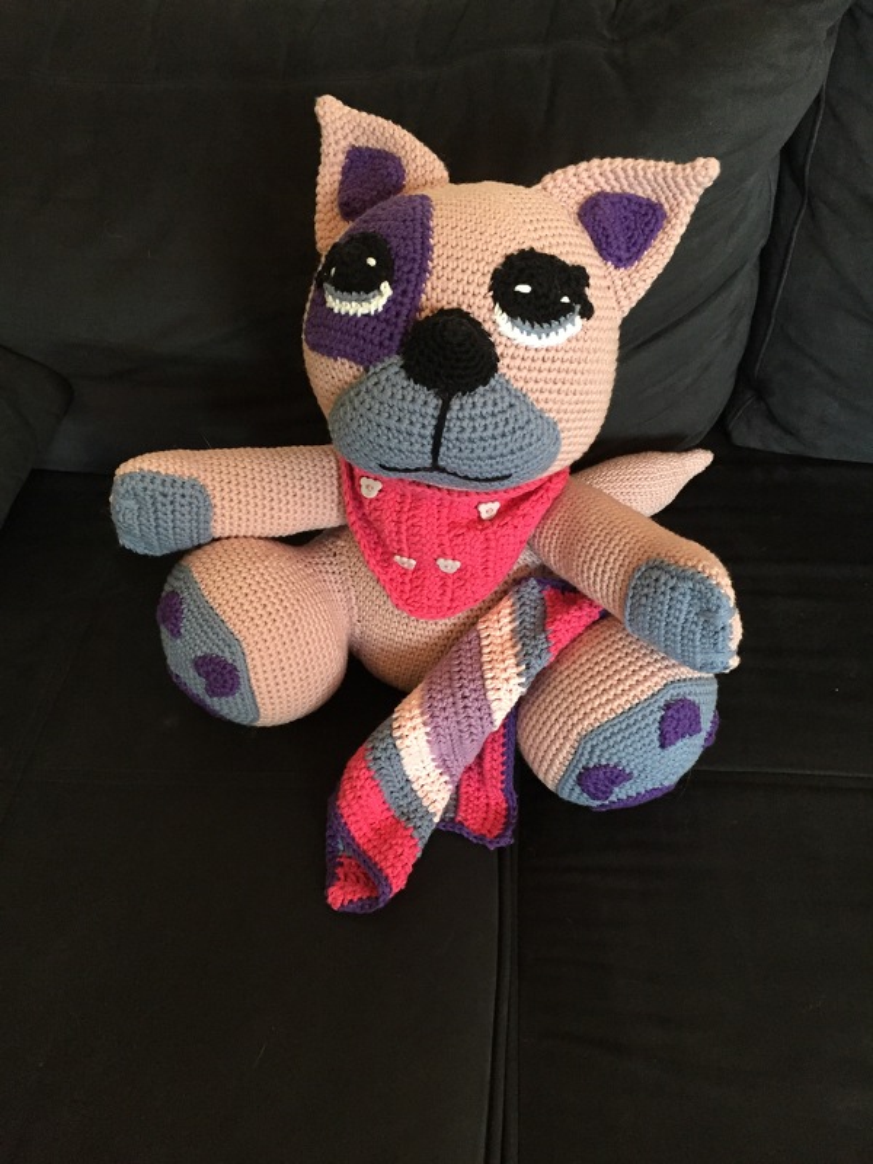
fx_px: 975
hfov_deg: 48.2
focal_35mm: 29
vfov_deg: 61.7
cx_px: 436
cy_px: 582
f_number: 2.2
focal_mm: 4.15
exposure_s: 1/25
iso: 250
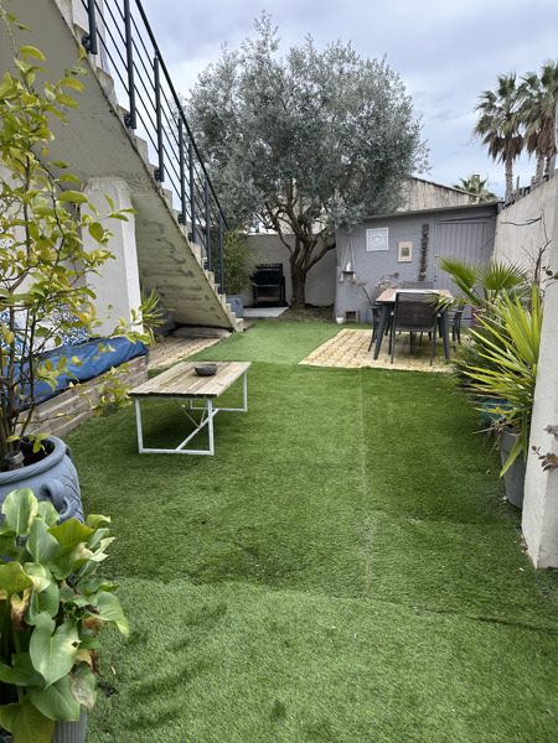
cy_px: 372
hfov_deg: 56.8
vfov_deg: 71.6
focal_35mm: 24
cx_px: 279
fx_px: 516
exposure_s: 1/344
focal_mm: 6.86
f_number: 1.78
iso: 80
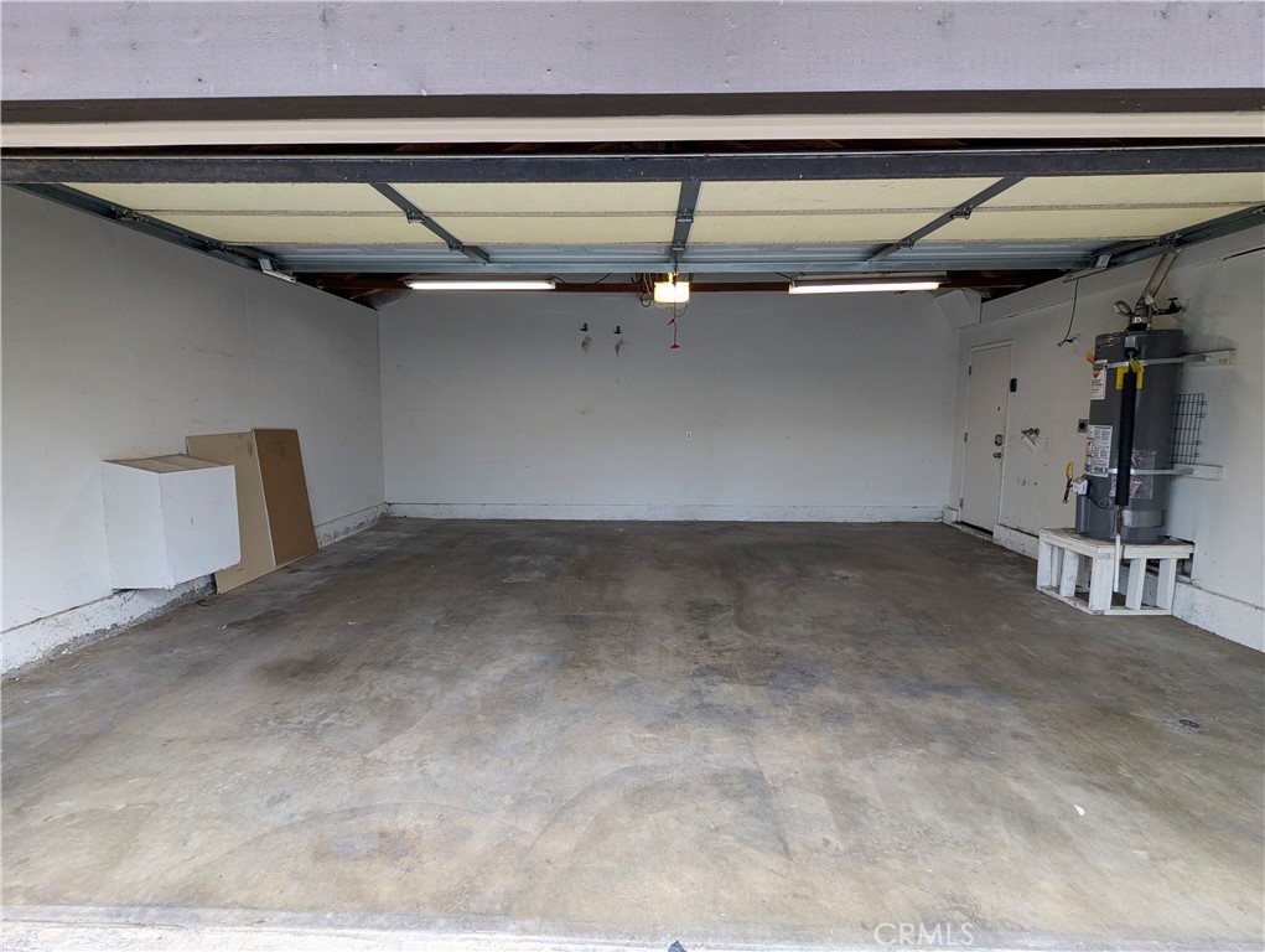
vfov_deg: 78.2
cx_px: 632
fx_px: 585
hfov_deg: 94.4
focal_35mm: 16
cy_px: 476
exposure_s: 1/120
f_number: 2.2
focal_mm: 2.35
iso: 65
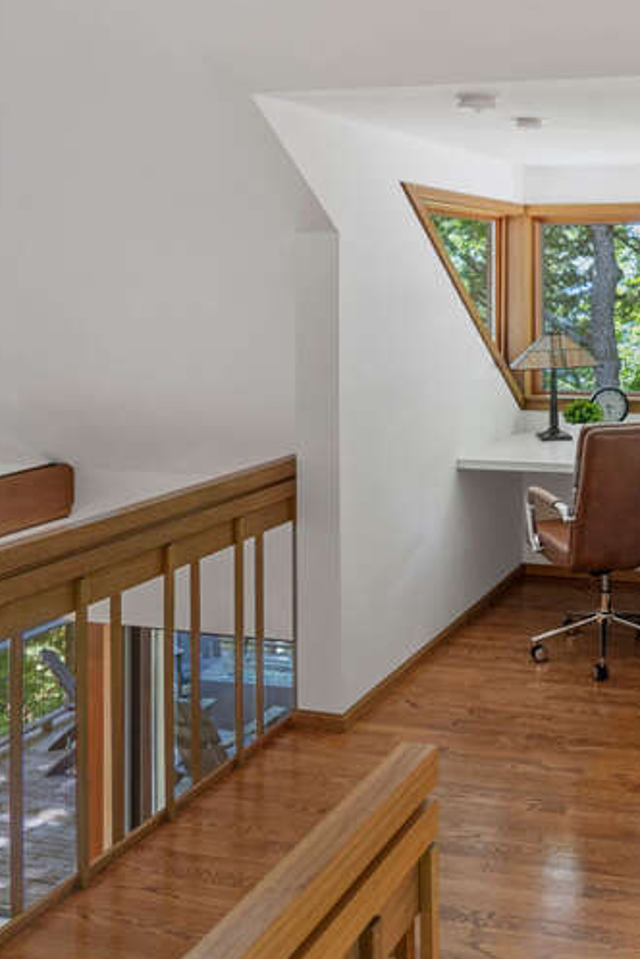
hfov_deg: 33.1
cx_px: 634
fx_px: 987
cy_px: 487
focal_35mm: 37
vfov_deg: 51.9
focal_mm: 24
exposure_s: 1/50
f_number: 4
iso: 640
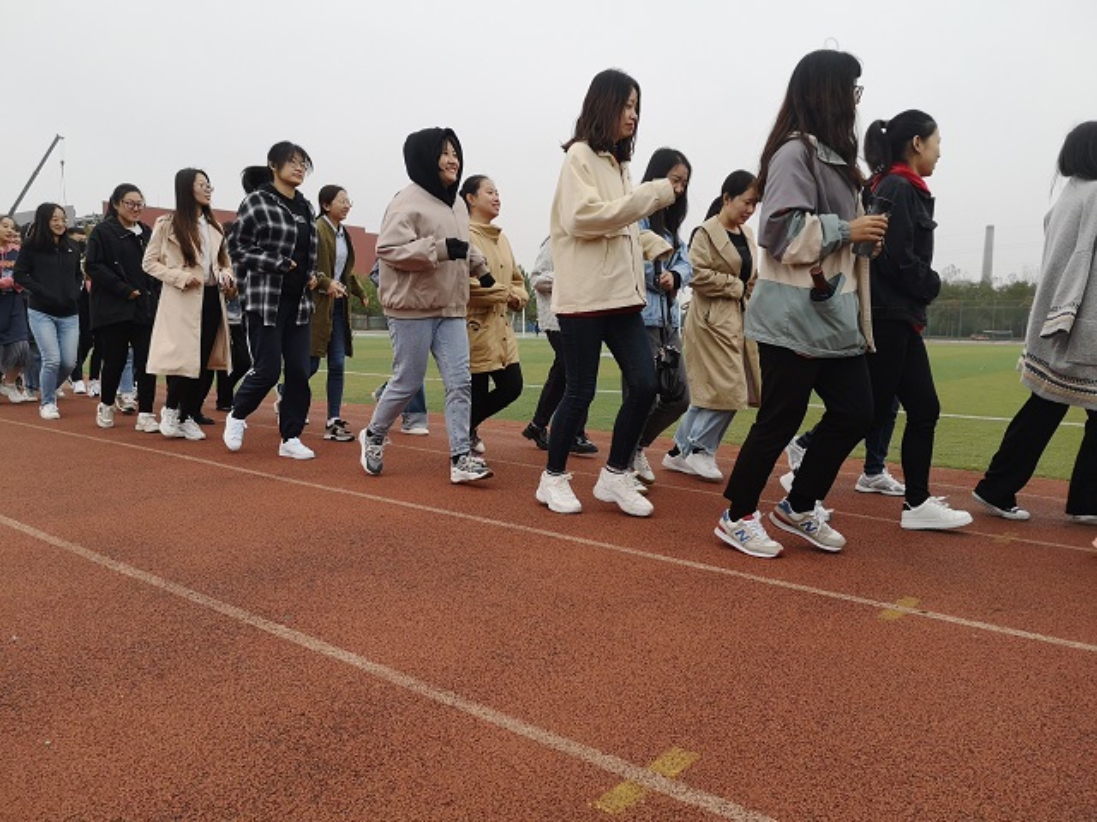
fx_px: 856
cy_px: 411
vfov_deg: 51.4
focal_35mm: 27
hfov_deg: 65.3
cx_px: 548
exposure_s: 1/900
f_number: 1.8
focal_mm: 3.95
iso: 100
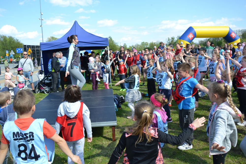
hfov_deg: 67.4
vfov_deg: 47.9
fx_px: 185
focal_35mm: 27
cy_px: 82
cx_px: 123
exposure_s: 1/200
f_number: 6.3
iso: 100
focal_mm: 18
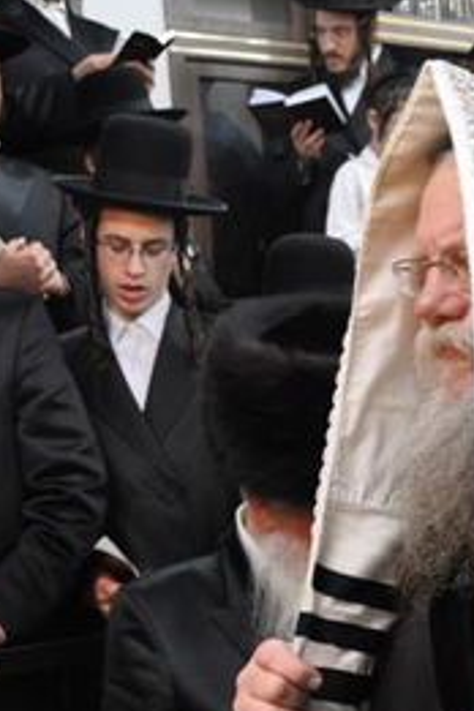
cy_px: 439
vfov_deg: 26.6
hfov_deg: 17.9
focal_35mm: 76
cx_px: 305
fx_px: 1501
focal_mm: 22
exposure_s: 1/60
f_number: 4
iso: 640
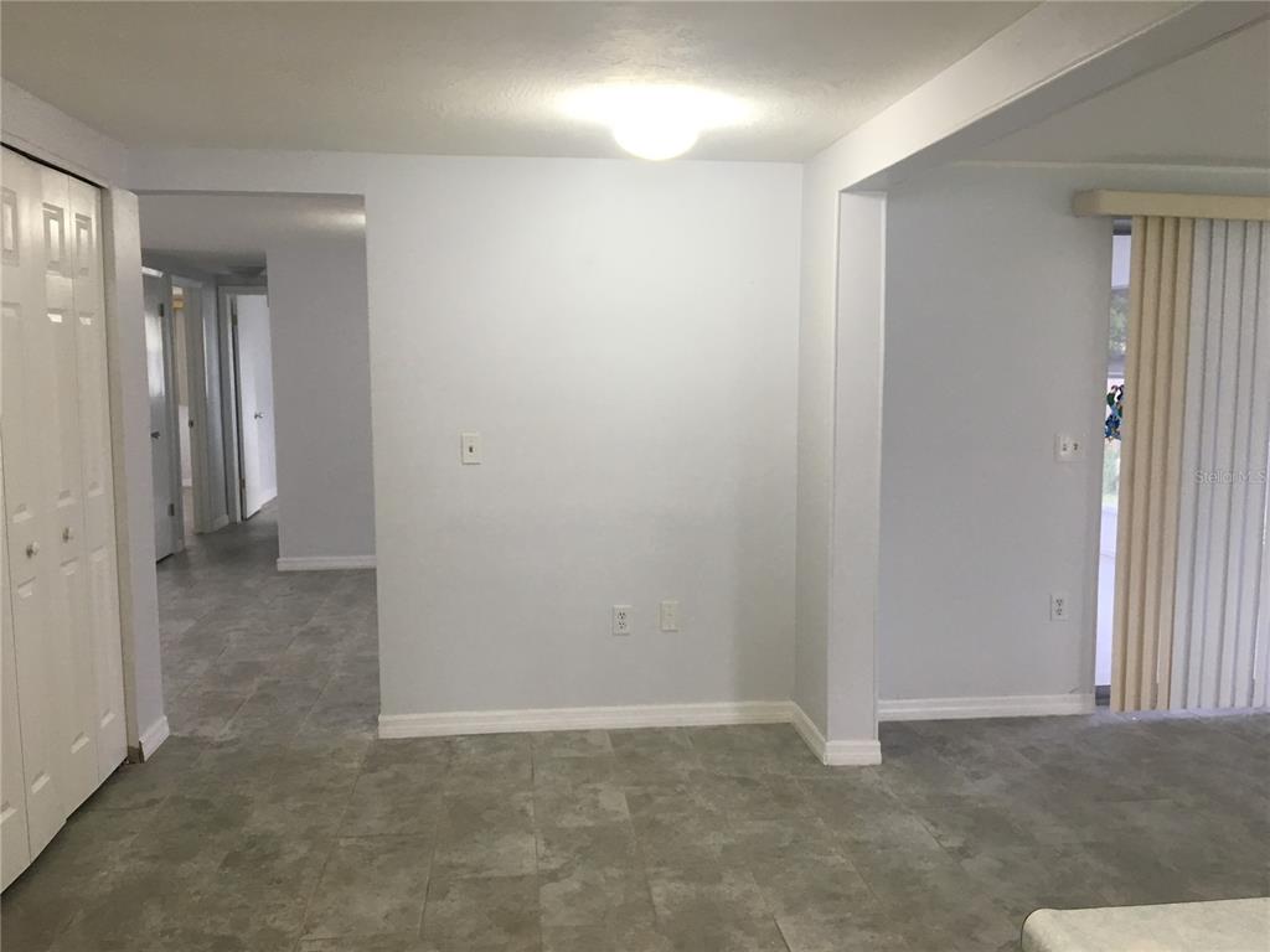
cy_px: 476
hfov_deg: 61.7
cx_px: 635
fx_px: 1064
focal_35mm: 29
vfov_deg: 48.2
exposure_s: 1/30
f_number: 2.2
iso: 32
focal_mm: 4.15
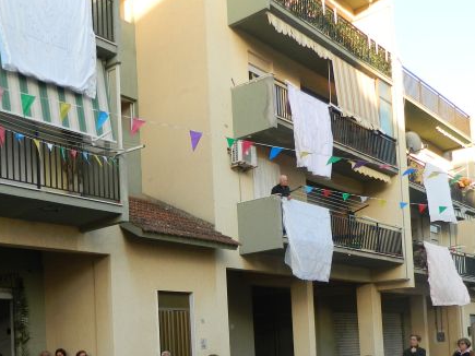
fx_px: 631
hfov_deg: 40.6
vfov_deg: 30.2
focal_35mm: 46
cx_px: 151
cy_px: 318
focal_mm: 4.5
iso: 80
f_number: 3.1
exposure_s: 1/125
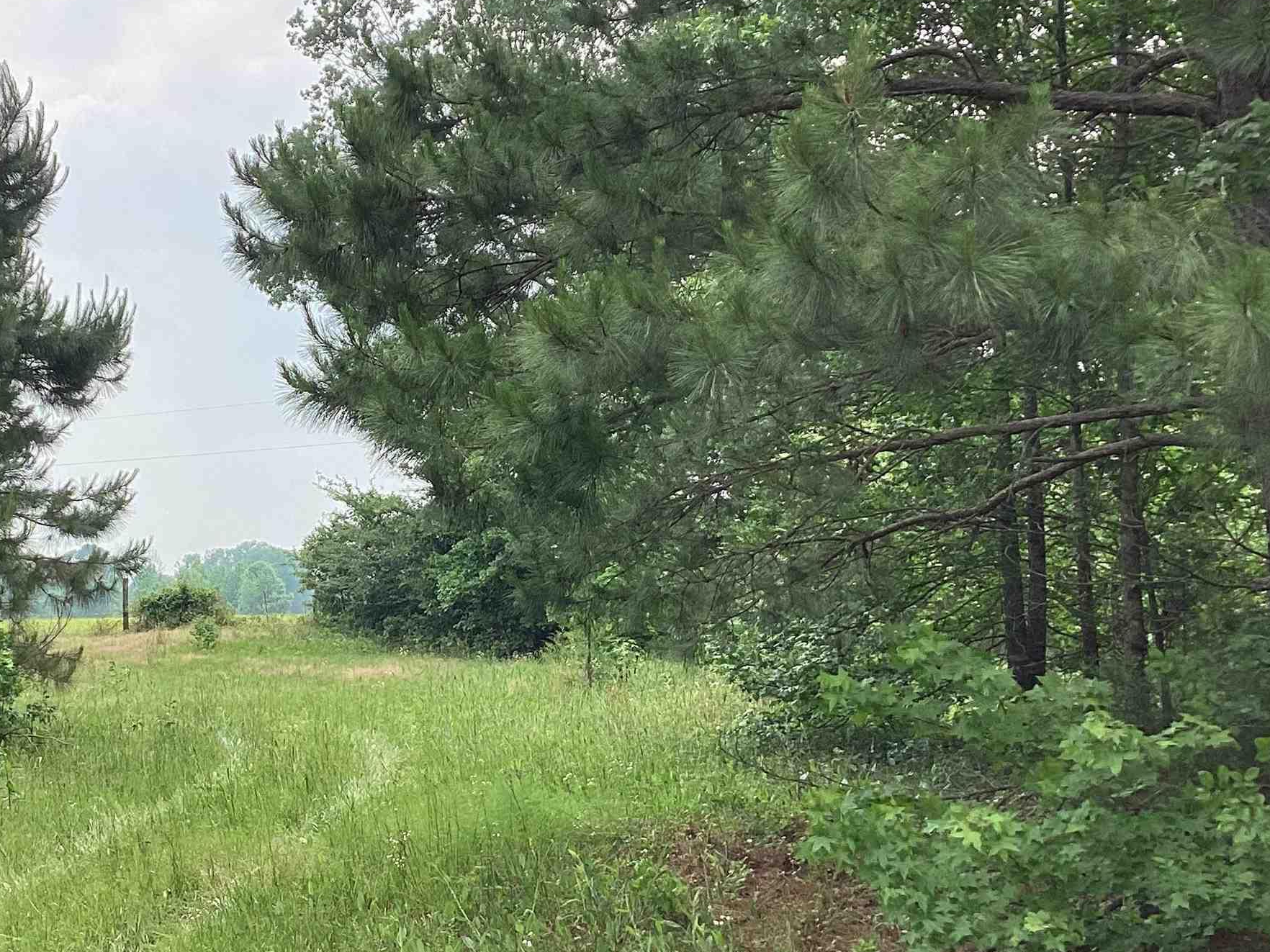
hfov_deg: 34.8
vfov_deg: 27.0
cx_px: 330
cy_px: 543
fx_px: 1981
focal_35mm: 54
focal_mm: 3.3
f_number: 2.4
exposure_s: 1/399
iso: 25
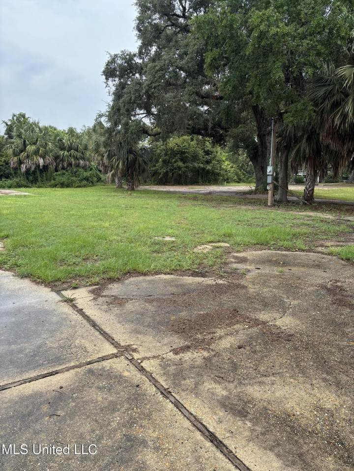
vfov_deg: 67.3
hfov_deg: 53.1
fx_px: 355
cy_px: 236
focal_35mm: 26
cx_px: 177
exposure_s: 1/1381
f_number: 1.6
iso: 50
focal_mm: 5.96
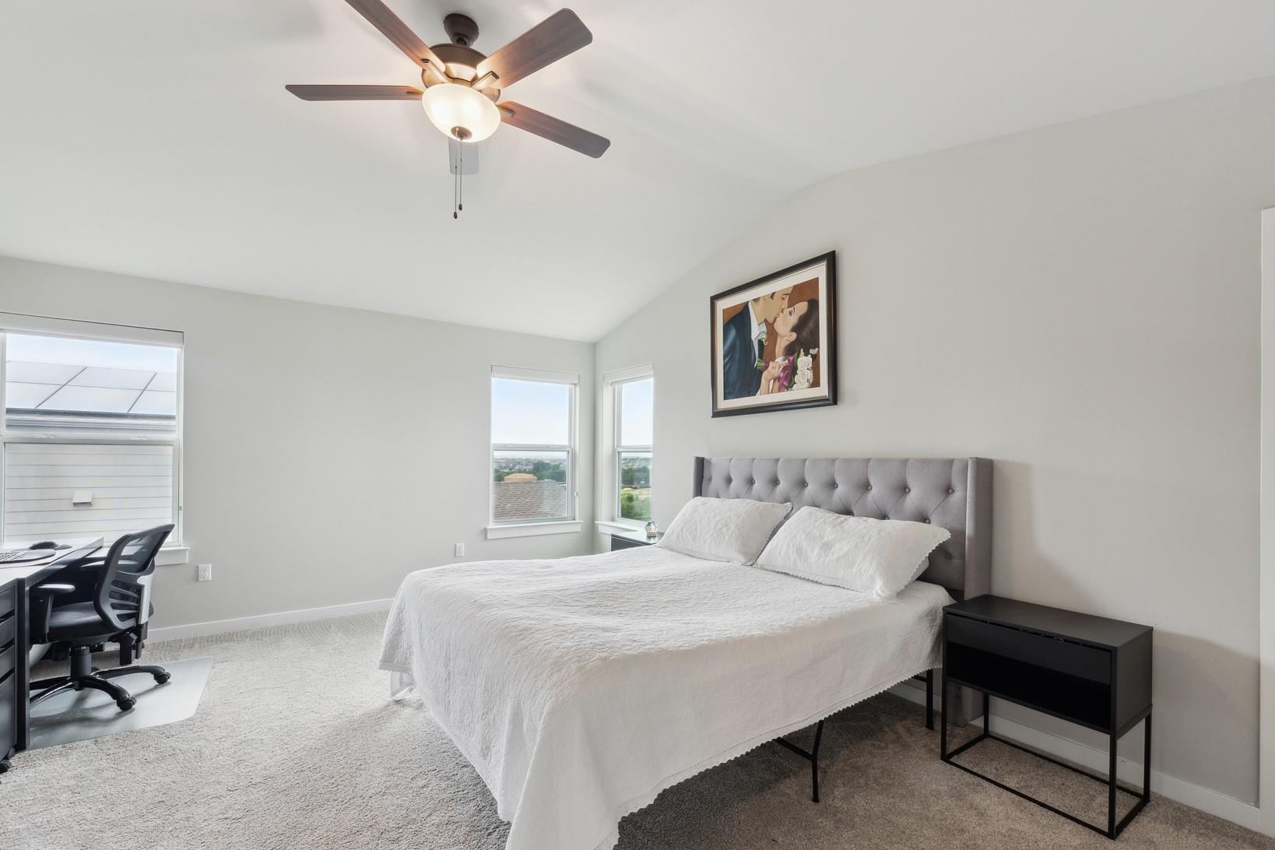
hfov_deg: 100.2
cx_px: 685
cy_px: 446
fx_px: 531
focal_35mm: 15
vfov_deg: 77.3
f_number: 8
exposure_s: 1/20
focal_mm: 12
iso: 500
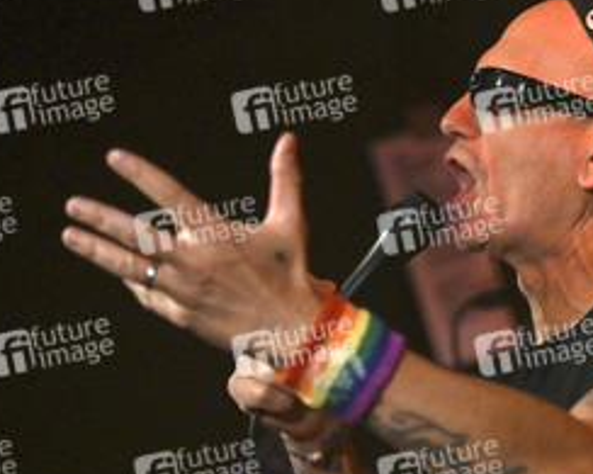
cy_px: 287
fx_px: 3526
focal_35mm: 201
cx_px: 473
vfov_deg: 7.7
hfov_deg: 9.6
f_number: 2.8
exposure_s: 1/320
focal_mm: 116
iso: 6400
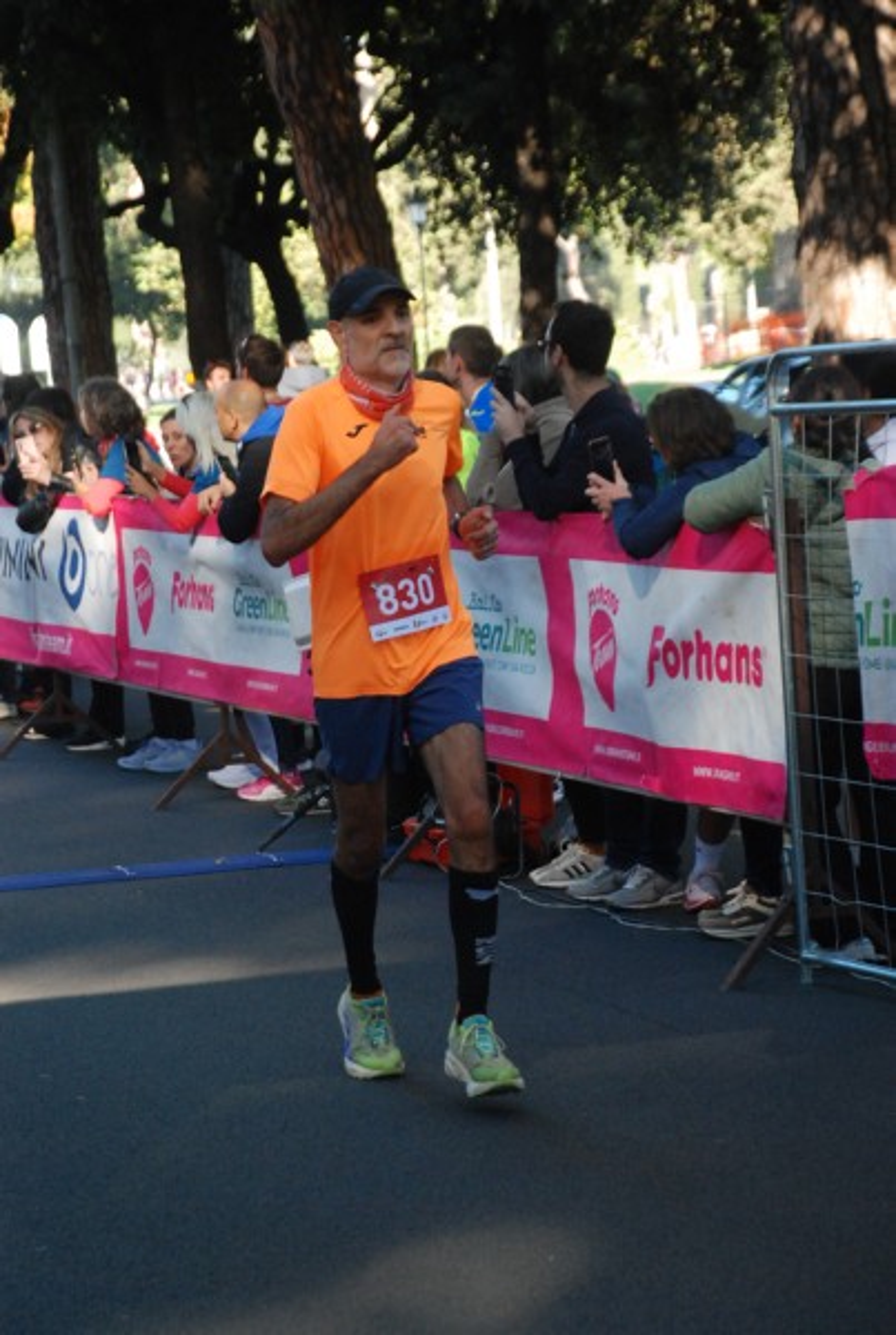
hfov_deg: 10.8
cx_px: 448
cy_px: 668
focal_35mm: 128
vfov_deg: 16.0
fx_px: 4735
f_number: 5.6
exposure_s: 1/320
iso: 1000
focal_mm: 85
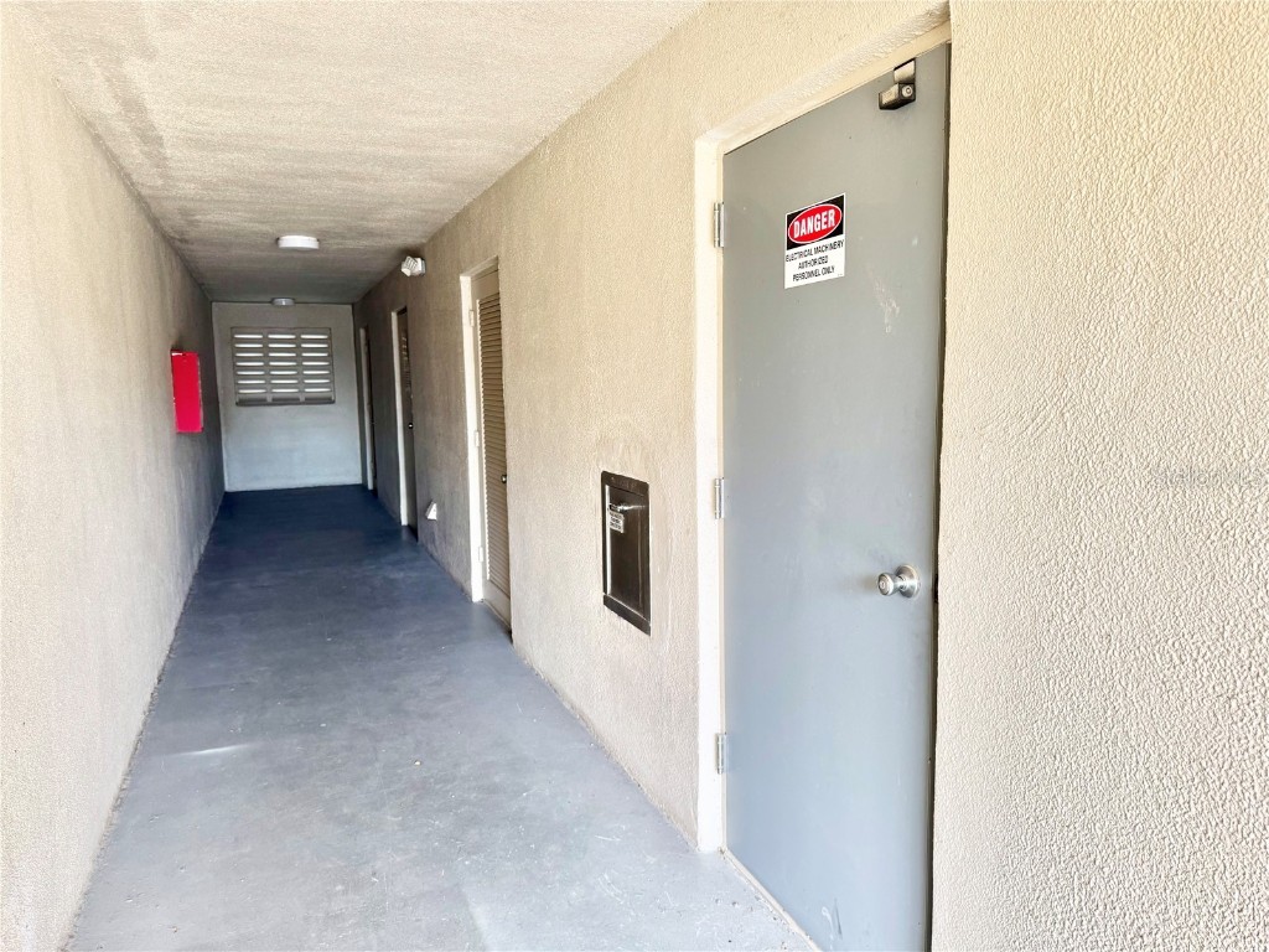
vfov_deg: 56.8
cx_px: 634
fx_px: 880
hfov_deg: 71.6
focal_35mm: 24
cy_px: 476
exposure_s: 1/121
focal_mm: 6.76
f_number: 1.78
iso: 125
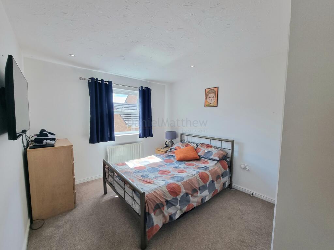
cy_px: 125
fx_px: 125
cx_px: 167
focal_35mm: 13
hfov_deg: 106.2
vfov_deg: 89.9
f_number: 2.2
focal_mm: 2.2
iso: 50
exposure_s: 1/100
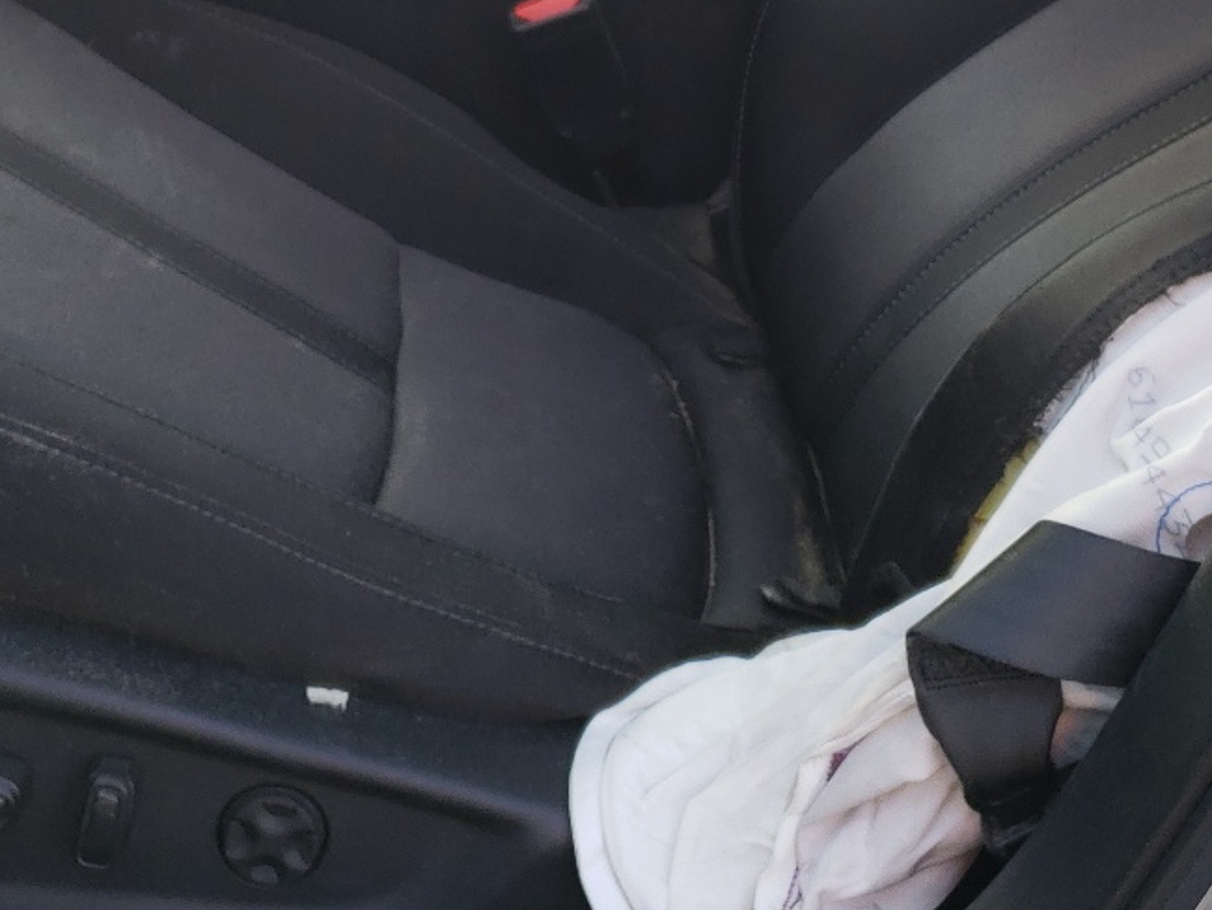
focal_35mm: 64
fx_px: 2242
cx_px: 550
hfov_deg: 30.2
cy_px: -76
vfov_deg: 21.8
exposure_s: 1/133
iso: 50
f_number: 1.5
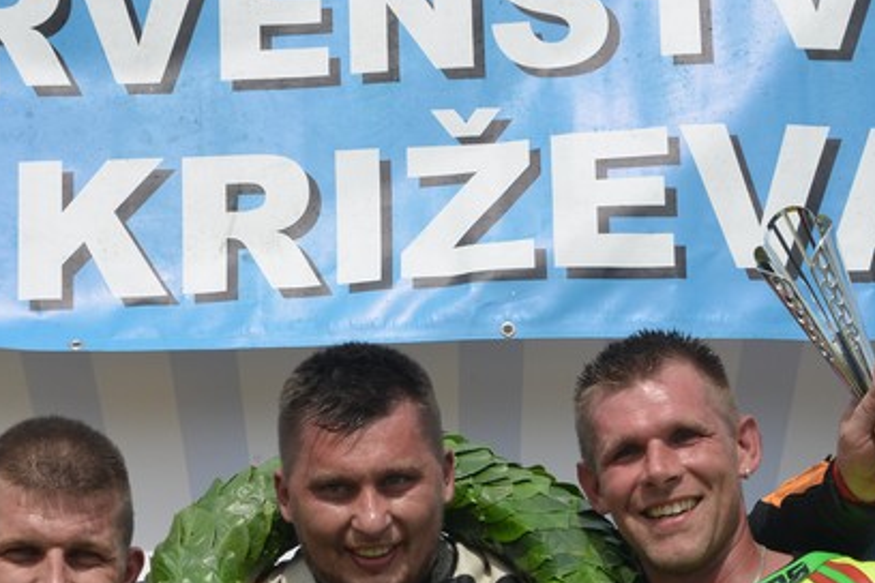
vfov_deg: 7.0
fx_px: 4788
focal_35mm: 197
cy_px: 526
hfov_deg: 10.4
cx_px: 305
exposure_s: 1/640
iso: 640
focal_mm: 98
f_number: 13
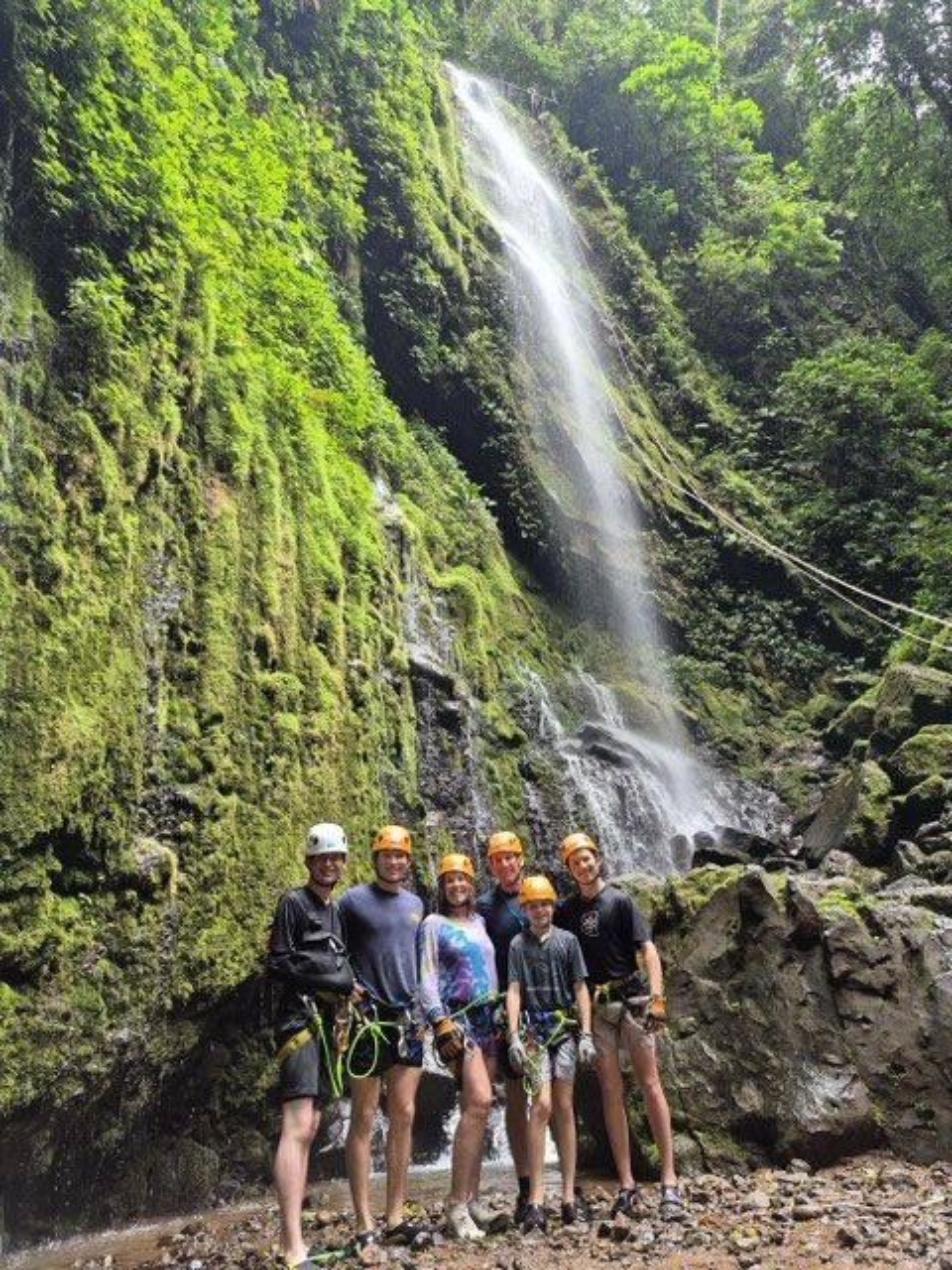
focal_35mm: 23
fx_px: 843
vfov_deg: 73.9
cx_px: 476
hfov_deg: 58.9
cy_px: 635
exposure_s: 1/120
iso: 125
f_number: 1.8
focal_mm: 5.4
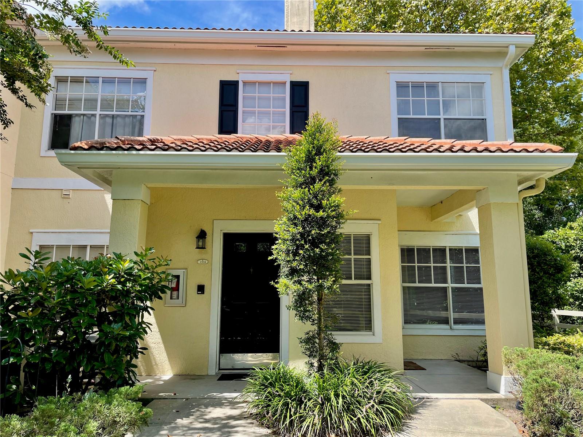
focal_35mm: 26
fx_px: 438
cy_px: 218
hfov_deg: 67.3
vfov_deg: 53.1
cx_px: 292
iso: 32
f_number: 1.6
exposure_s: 1/1114
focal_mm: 4.2
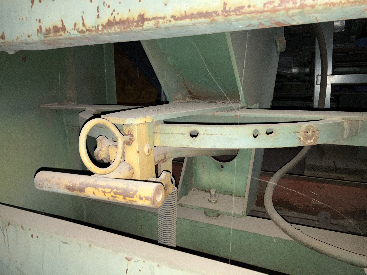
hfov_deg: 63.4
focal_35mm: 28
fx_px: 297
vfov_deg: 49.7
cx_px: 184
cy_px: 138
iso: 25
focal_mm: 3.99
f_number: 1.8
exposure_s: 1/14
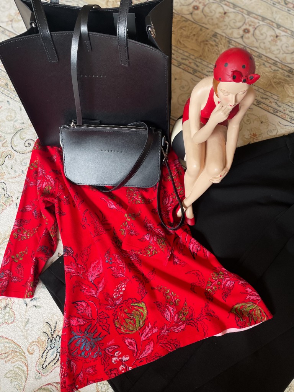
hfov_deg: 53.1
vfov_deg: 67.3
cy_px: 196
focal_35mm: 26
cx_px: 147
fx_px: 294
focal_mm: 4.2
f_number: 1.6
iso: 125
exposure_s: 1/121
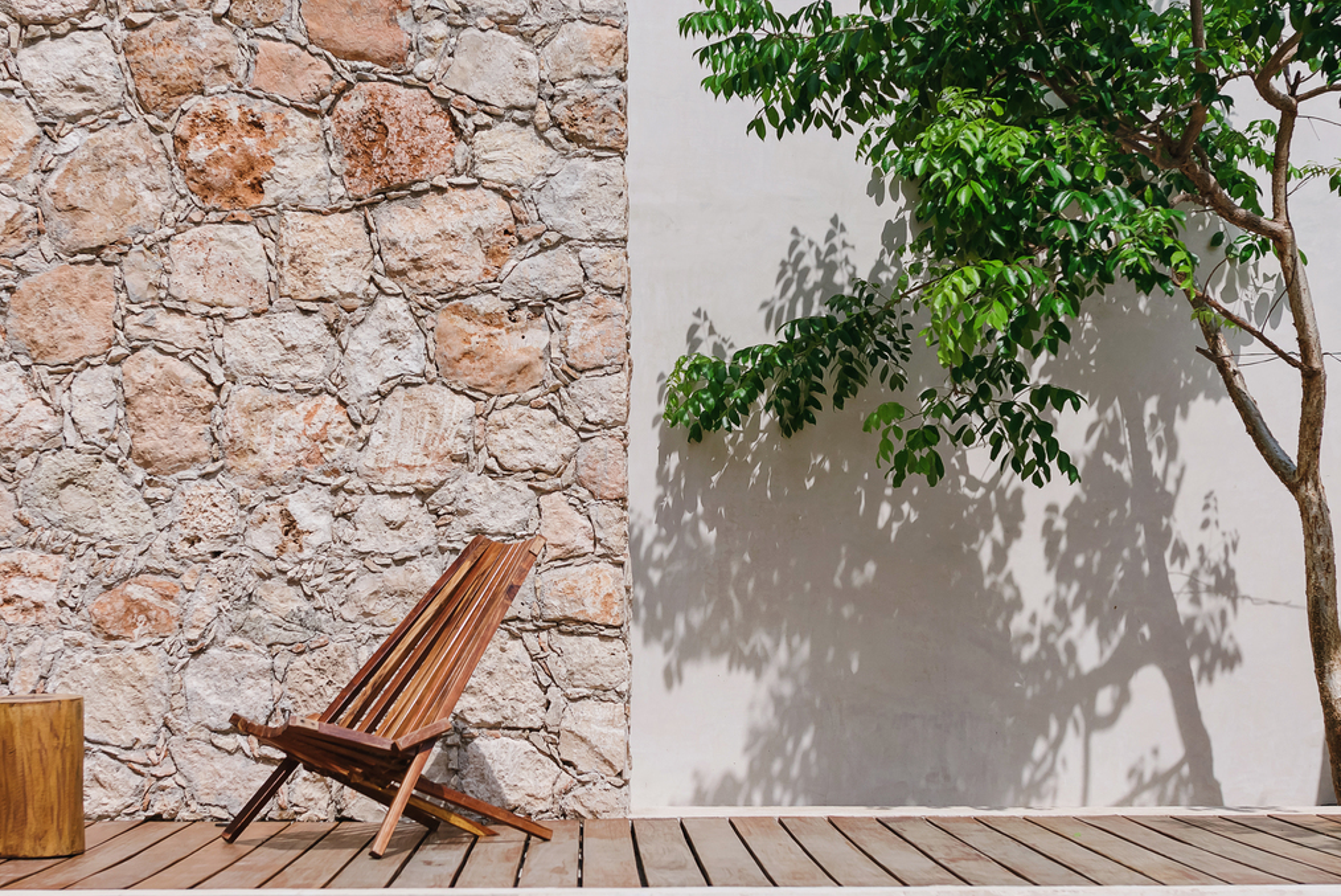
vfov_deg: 19.8
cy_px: 478
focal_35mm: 69
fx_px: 2571
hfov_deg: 29.2
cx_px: 575
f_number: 3.5
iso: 200
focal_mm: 35
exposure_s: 1/5000
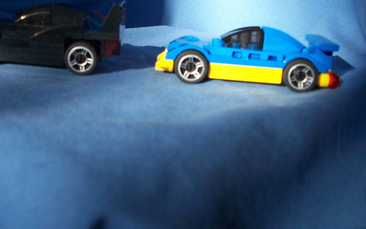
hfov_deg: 41.7
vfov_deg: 26.6
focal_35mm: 48
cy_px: 62
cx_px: 148
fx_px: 479
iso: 80
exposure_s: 1/250
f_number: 2.8
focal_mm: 6
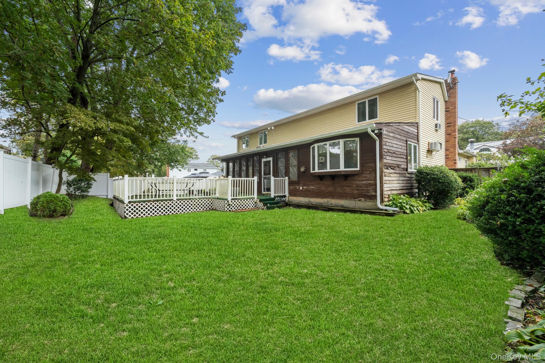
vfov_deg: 81.2
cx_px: 272
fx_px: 212
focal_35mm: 14
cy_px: 182
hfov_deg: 104.3
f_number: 10
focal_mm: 14
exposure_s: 1/250
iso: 1600
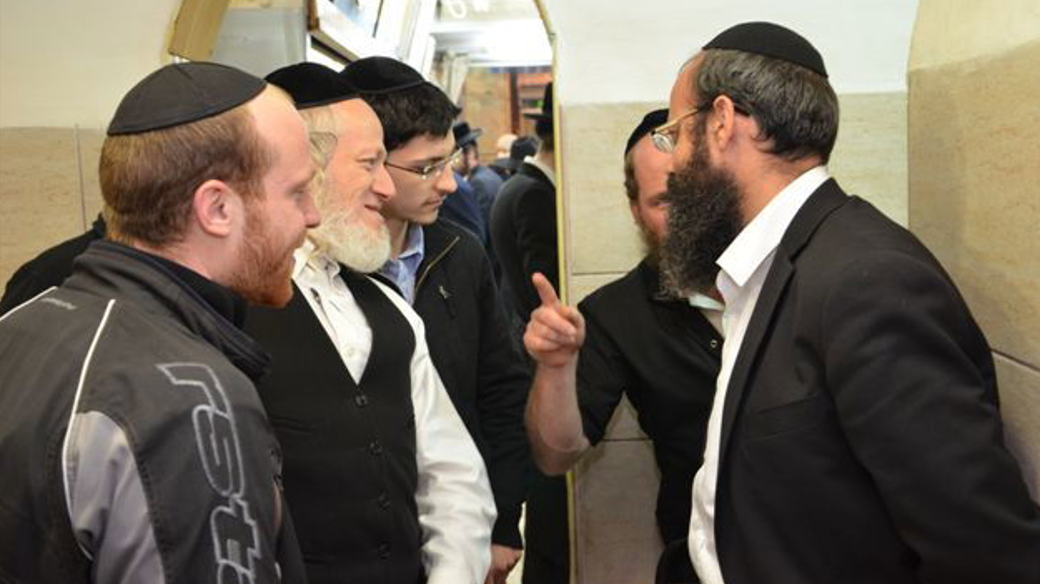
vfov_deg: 26.5
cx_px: 524
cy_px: 266
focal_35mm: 45
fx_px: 1240
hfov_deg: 45.5
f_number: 8
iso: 1250
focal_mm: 28
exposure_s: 1/60
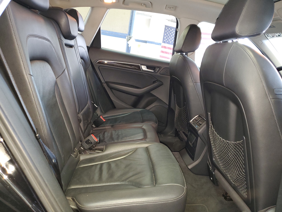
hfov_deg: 67.3
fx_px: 212
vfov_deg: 53.1
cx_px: 141
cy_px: 106
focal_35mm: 26
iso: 135
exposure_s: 1/13
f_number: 1.5
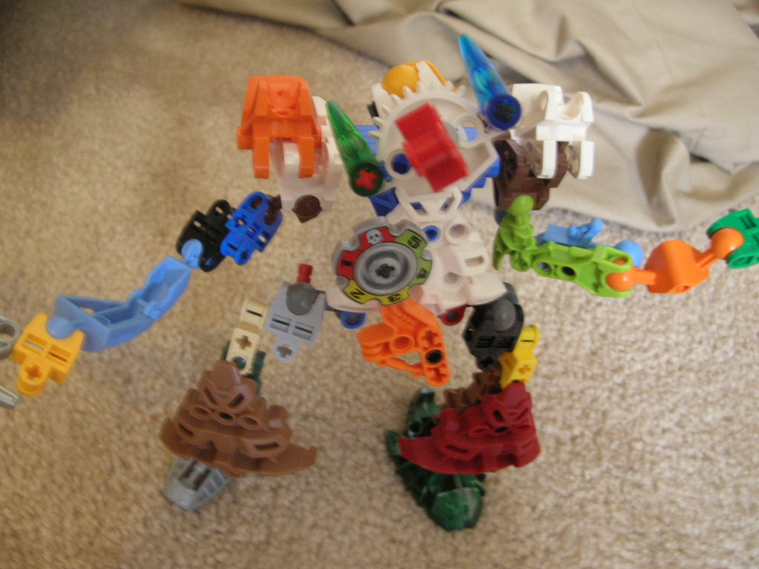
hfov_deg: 51.4
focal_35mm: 36
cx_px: 380
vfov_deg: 39.7
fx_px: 789
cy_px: 284
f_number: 2.7
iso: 135
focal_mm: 6
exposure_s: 1/3.9
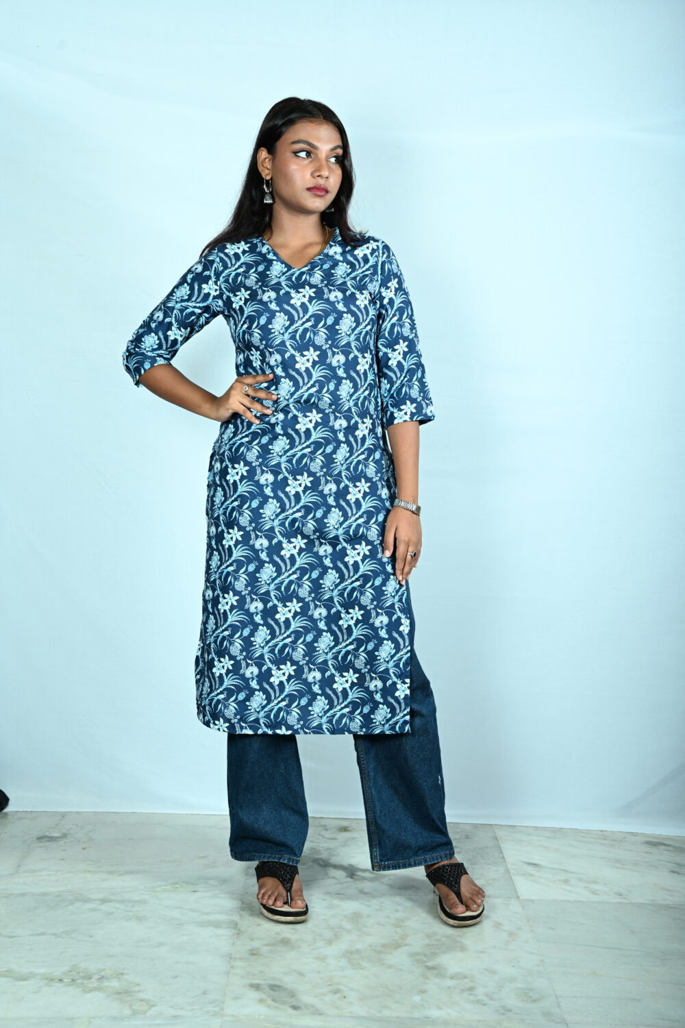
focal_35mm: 53
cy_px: 514
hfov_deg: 25.5
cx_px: 342
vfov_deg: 37.5
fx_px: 1513
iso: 100
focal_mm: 53
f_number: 7.1
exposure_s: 1/200
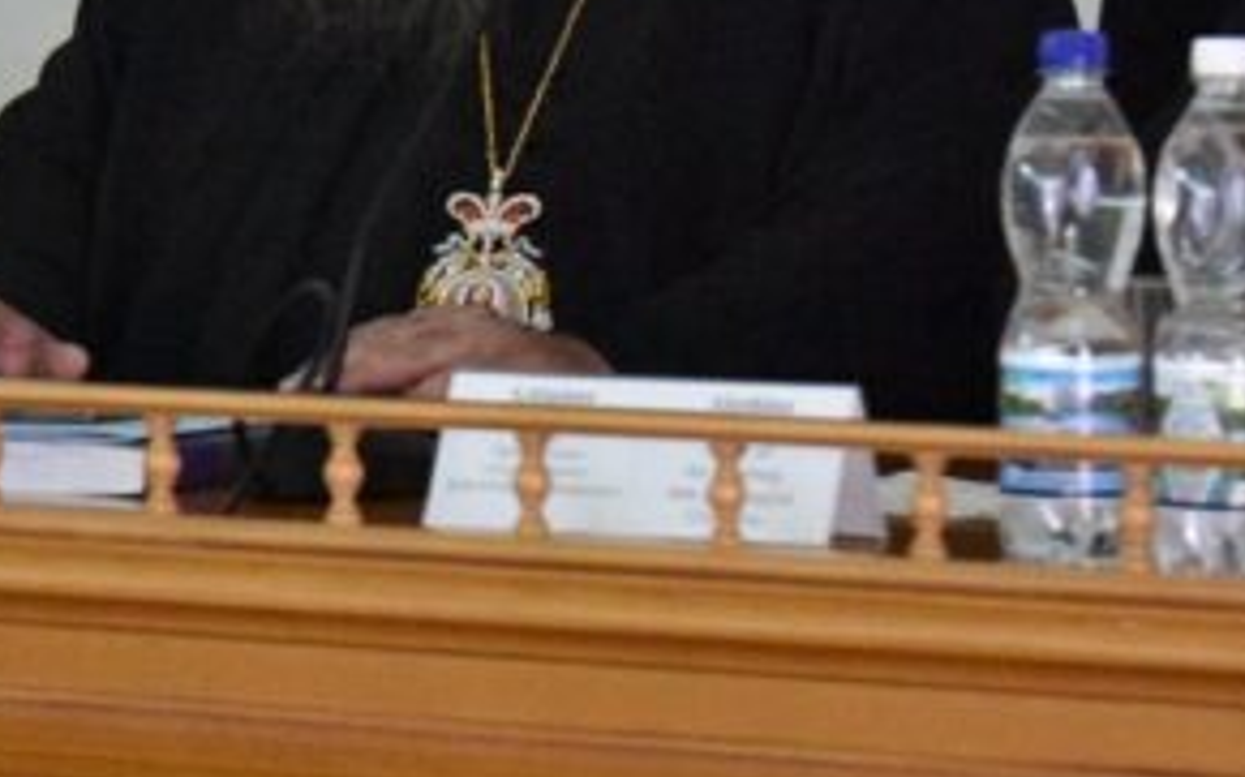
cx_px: 39
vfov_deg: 7.0
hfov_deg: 11.1
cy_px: -152
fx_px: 6343
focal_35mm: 187
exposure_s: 1/800
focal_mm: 52
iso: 12800
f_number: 4
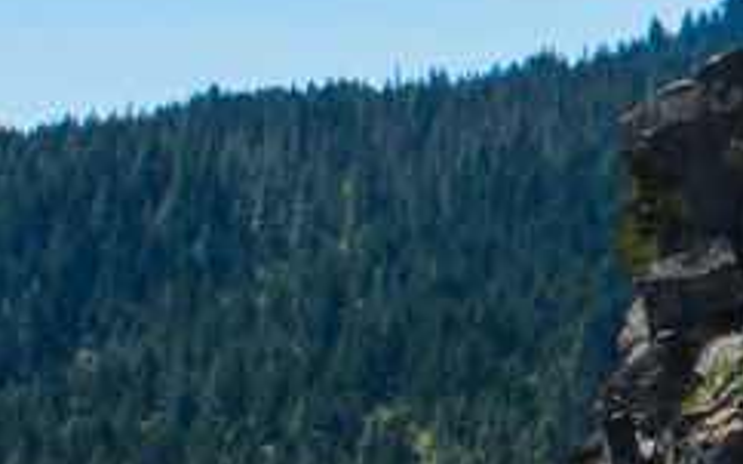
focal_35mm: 190
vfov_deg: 6.9
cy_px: 446
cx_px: 1541
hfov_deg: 10.1
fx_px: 3836
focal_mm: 25
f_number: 11
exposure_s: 1/500
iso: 400
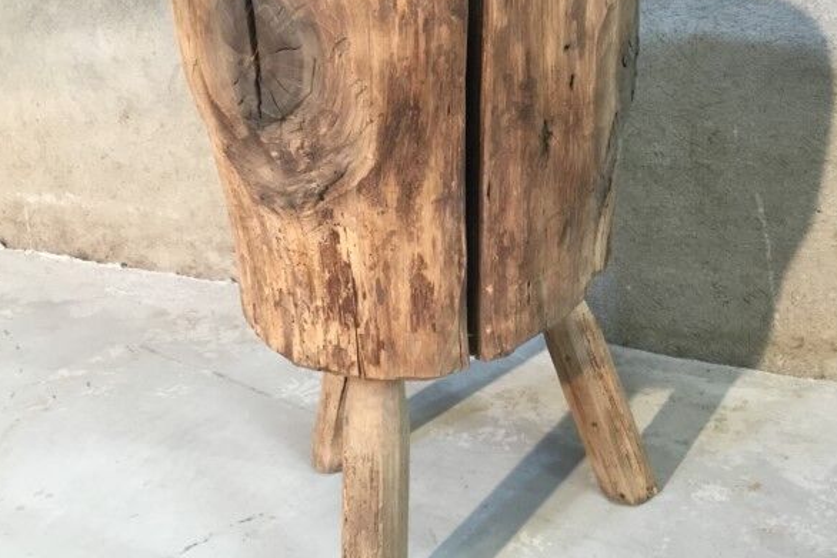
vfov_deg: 30.2
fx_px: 1023
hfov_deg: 44.5
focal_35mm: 44
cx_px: 418
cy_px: 170
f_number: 2.4
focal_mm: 3.3
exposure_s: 1/33
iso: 125
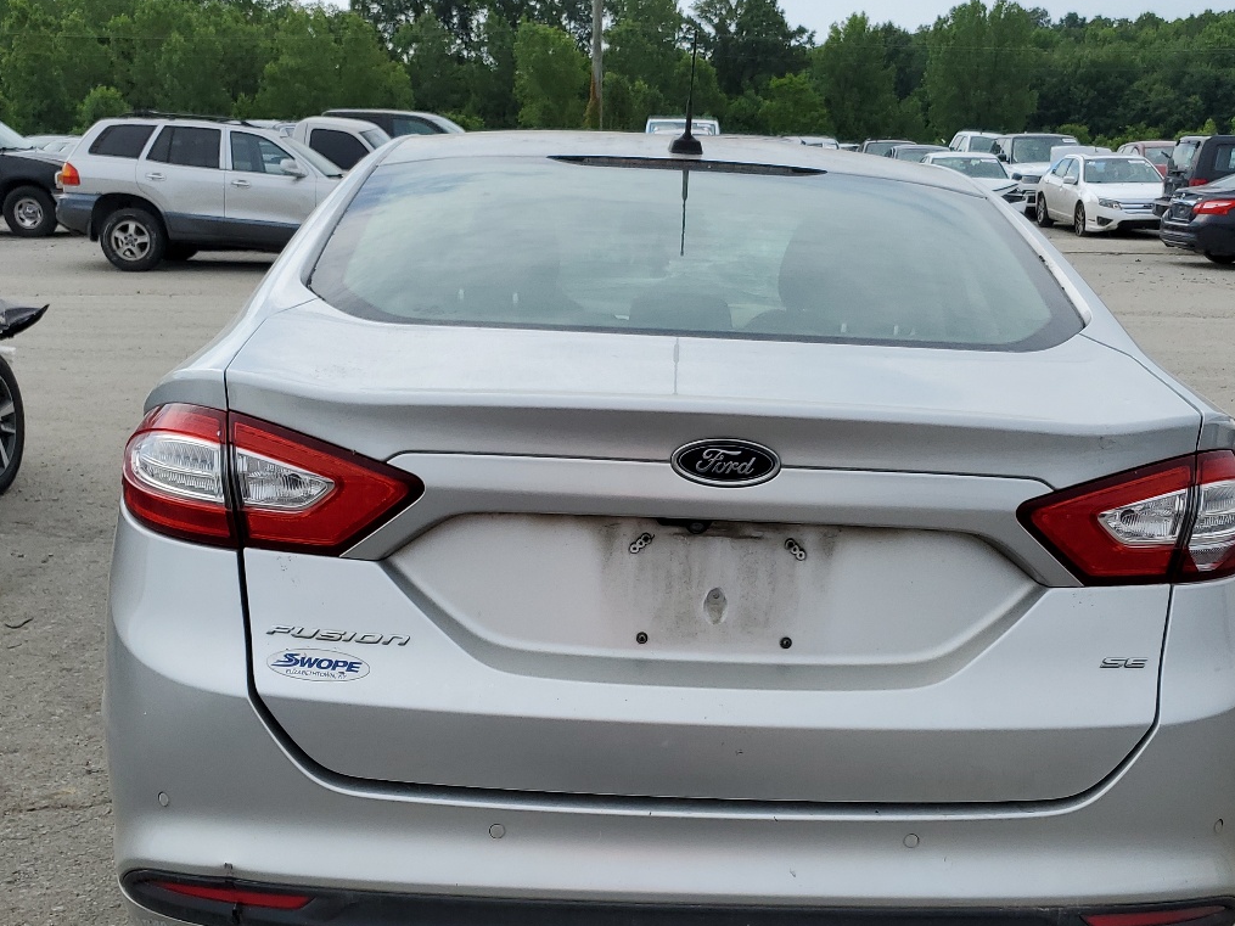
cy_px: 629
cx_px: 659
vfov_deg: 34.7
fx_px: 1463
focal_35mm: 41
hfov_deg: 45.7
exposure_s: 1/5000
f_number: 1.5
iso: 50
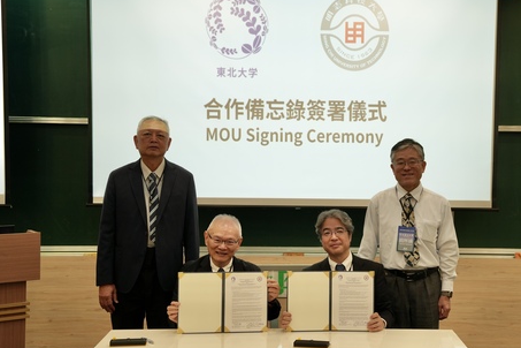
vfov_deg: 25.5
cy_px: 168
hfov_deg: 37.5
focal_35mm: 53
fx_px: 767
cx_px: 285
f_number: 3.5
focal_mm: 48
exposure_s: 1/160
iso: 640
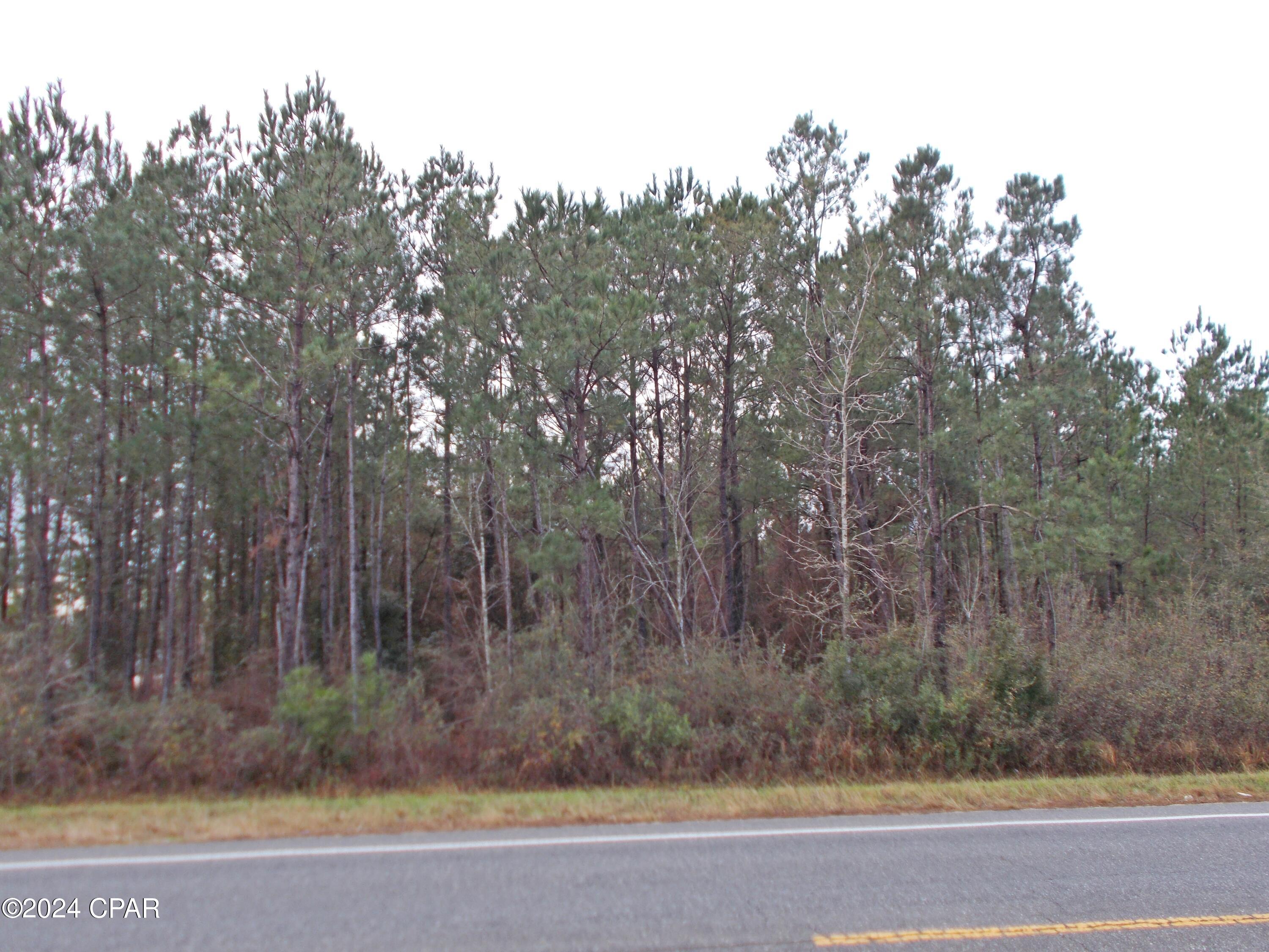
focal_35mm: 34
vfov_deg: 41.8
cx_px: 634
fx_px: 1246
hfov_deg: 54.0
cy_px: 476
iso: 80
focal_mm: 6
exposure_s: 1/125
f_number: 3.6
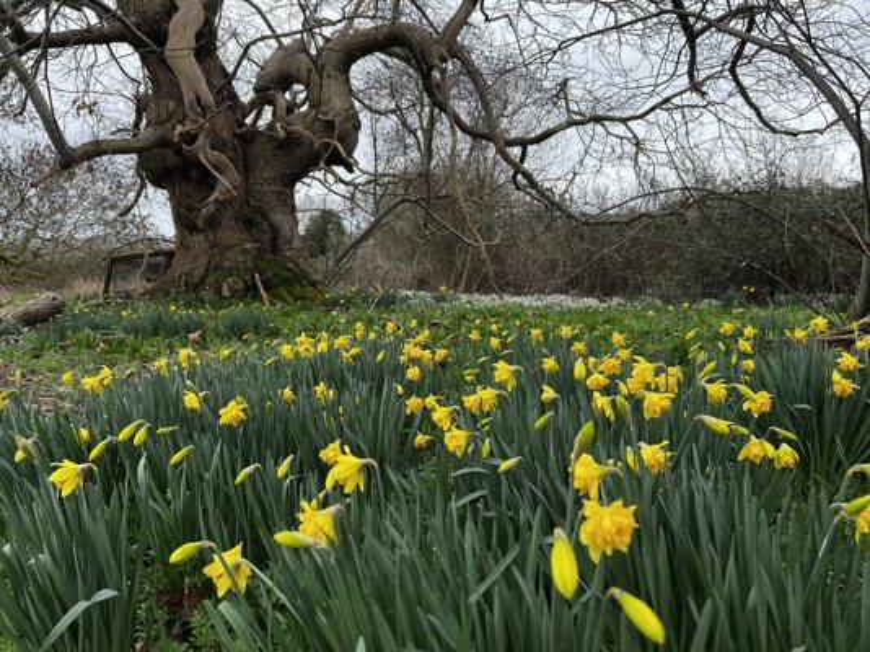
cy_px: 326
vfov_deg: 53.0
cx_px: 435
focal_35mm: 26
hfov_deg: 67.3
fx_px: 653
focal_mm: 5.7
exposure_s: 1/402
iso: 50
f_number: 1.5
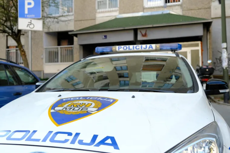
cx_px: 115
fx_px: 236
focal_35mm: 37
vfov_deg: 36.0
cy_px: 76
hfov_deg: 51.9
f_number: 2.8
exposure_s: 1/500
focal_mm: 24.9
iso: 200
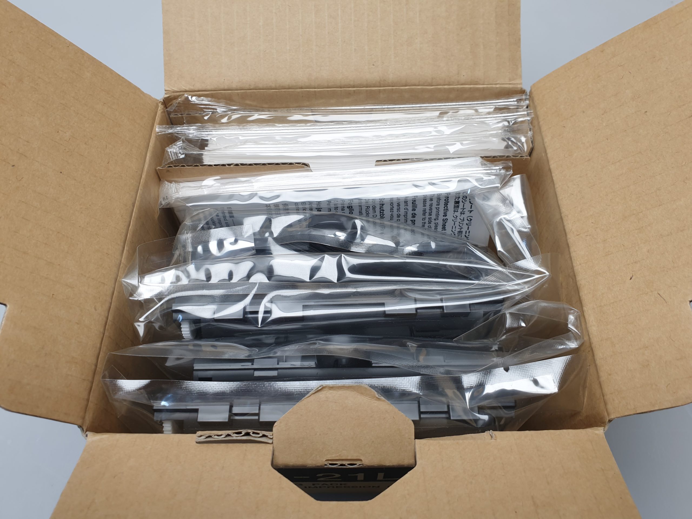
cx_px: 346
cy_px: 260
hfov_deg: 67.3
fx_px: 520
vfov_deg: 53.1
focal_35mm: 26
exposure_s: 1/50
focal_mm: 4.3
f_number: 2.4
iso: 50
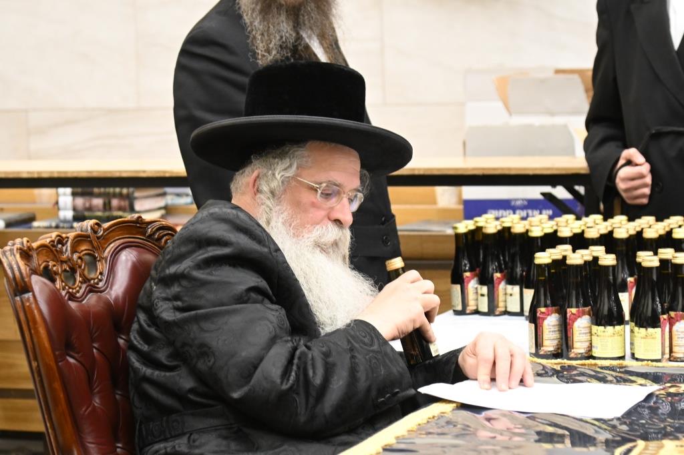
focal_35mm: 105
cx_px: 342
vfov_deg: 13.0
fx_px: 1994
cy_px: 228
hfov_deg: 19.5
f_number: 4
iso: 2500
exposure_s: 1/125
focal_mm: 70
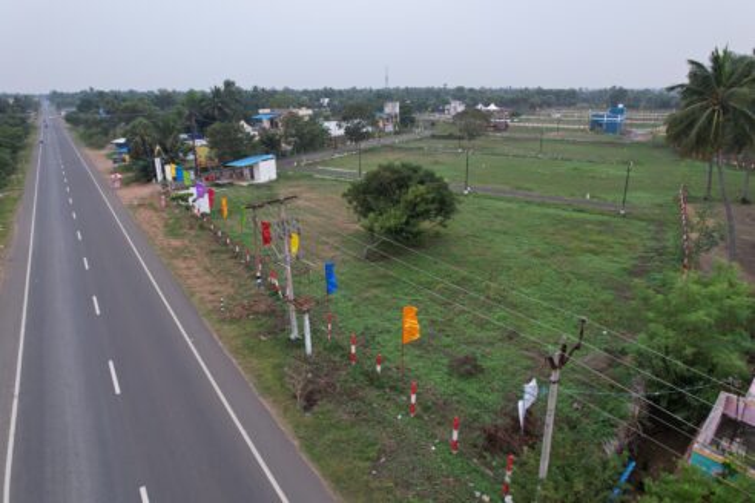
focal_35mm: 22
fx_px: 461
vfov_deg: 57.2
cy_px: 252
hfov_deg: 78.6
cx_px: 378
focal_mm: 8.38
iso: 100
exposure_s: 1/400
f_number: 2.8
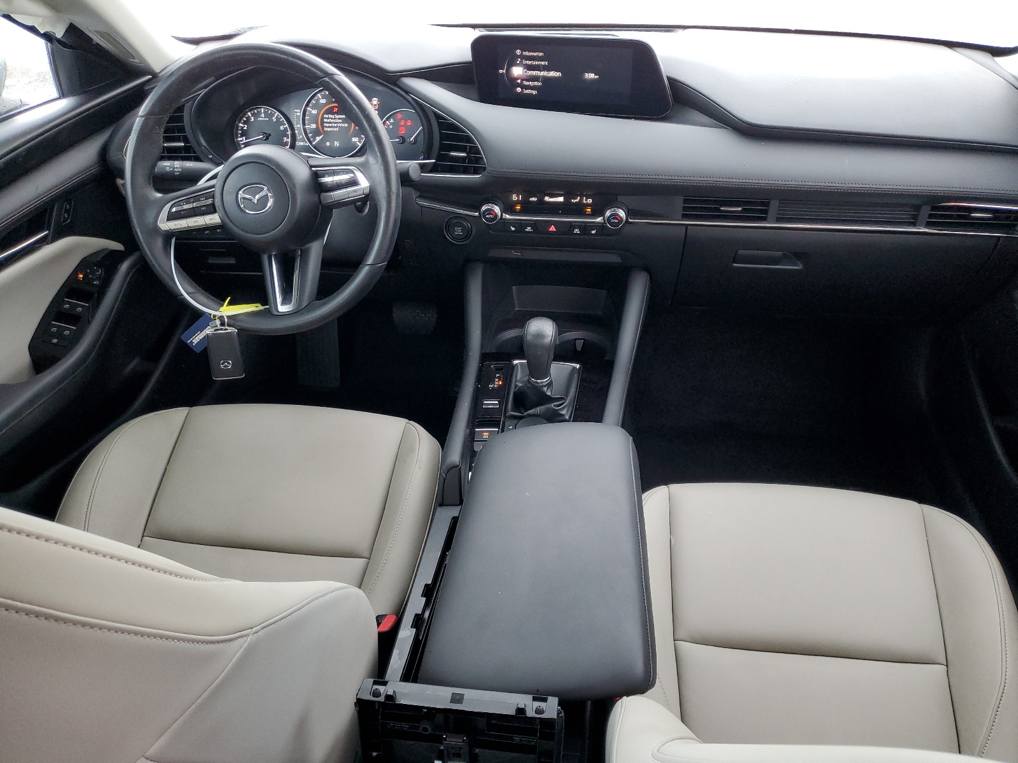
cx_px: 509
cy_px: 382
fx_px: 765
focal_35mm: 26
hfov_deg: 67.3
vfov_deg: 53.1
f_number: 1.5
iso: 152
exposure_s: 1/60.2
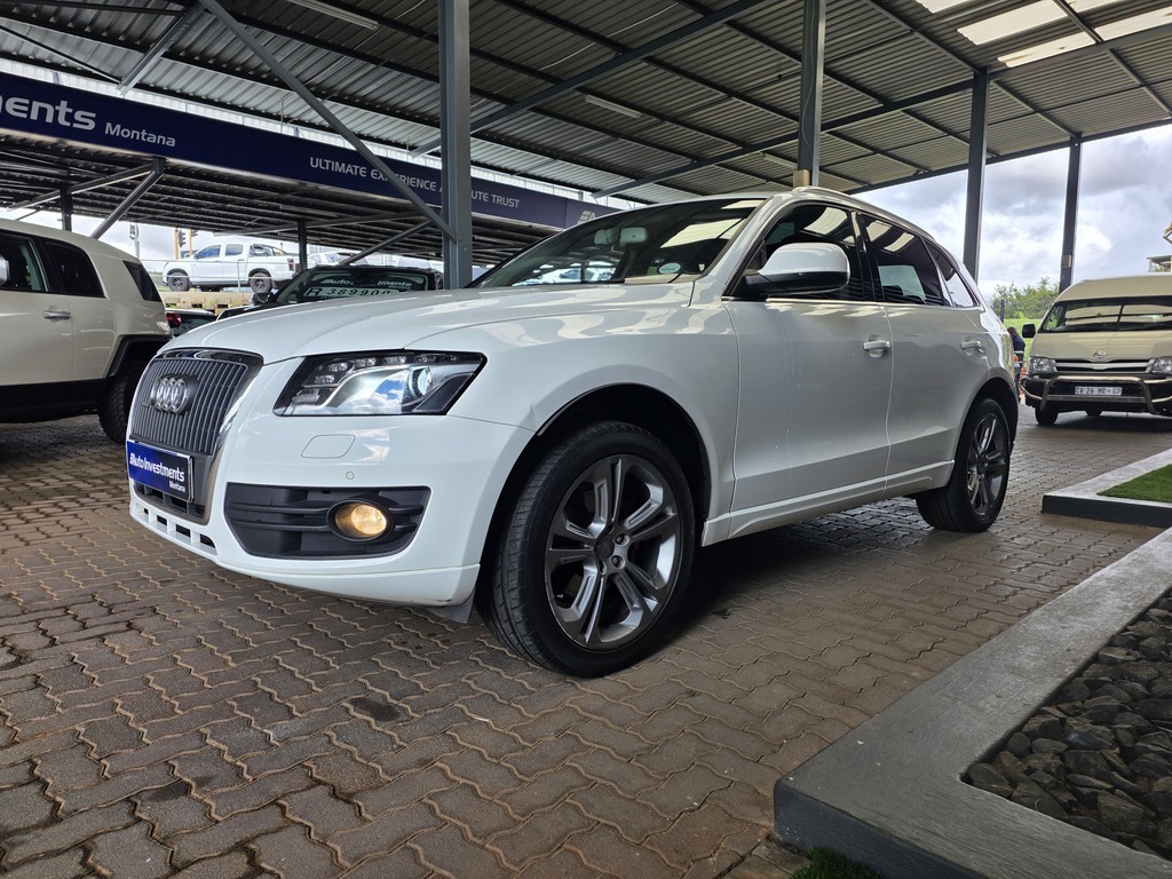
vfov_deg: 58.9
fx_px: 779
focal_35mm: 23
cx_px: 586
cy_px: 440
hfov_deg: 73.9
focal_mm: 6.25
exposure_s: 1/153
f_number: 1.7
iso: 12
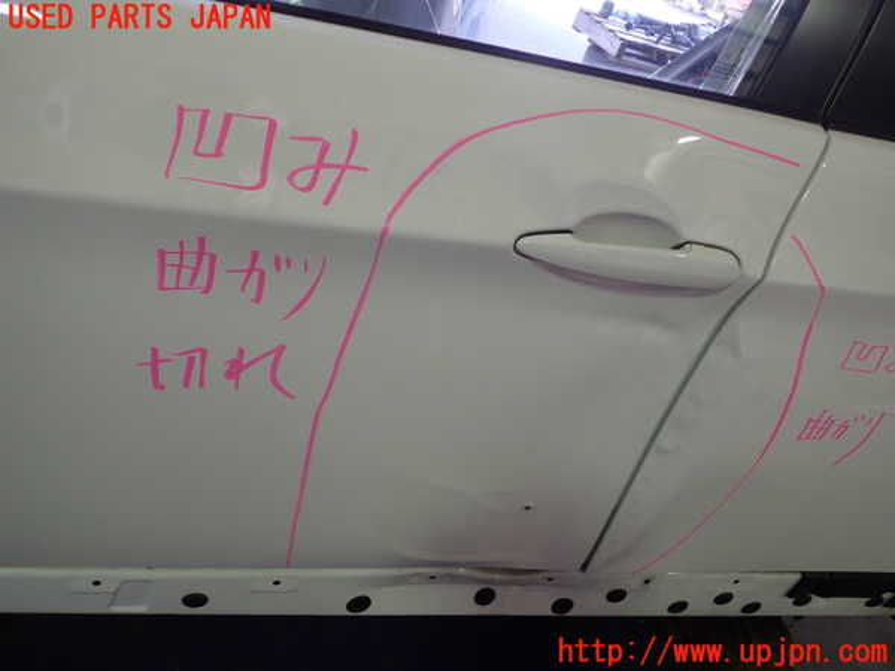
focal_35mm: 30
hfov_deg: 60.0
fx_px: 776
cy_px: 336
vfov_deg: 46.8
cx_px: 448
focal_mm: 5.4
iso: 200
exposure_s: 1/60
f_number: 2.3
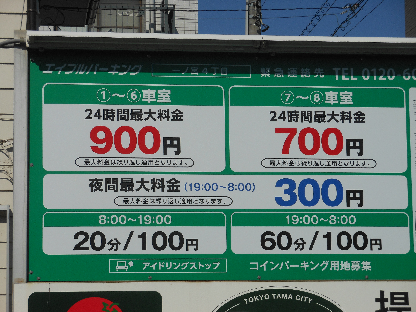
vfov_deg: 13.3
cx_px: 208
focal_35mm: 111
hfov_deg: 17.7
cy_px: 156
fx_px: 1334
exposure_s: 1/250
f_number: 15.3
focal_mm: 19.7
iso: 80
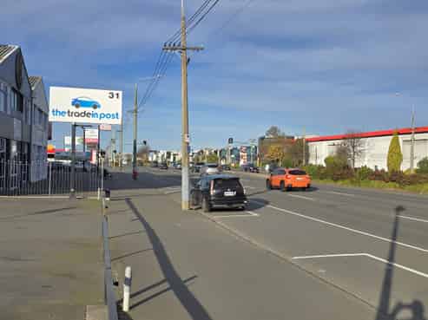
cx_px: 214
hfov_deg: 74.0
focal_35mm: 23
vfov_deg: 58.8
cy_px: 160
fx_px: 284
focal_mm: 6.3
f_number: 1.7
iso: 12
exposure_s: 1/1129
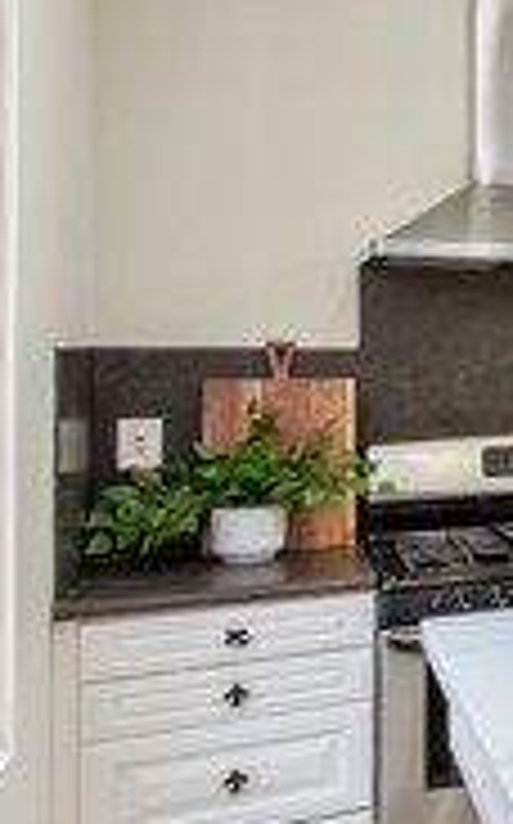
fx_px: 1121
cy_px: 385
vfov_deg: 40.3
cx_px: 1215
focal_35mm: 50
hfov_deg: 15.2
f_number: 5.6
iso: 640
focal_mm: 14
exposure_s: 1/125
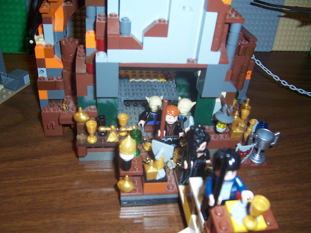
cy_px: 116
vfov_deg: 41.8
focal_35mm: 34
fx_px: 305
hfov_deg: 54.0
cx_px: 156
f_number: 2.7
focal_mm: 5.6
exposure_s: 1/60
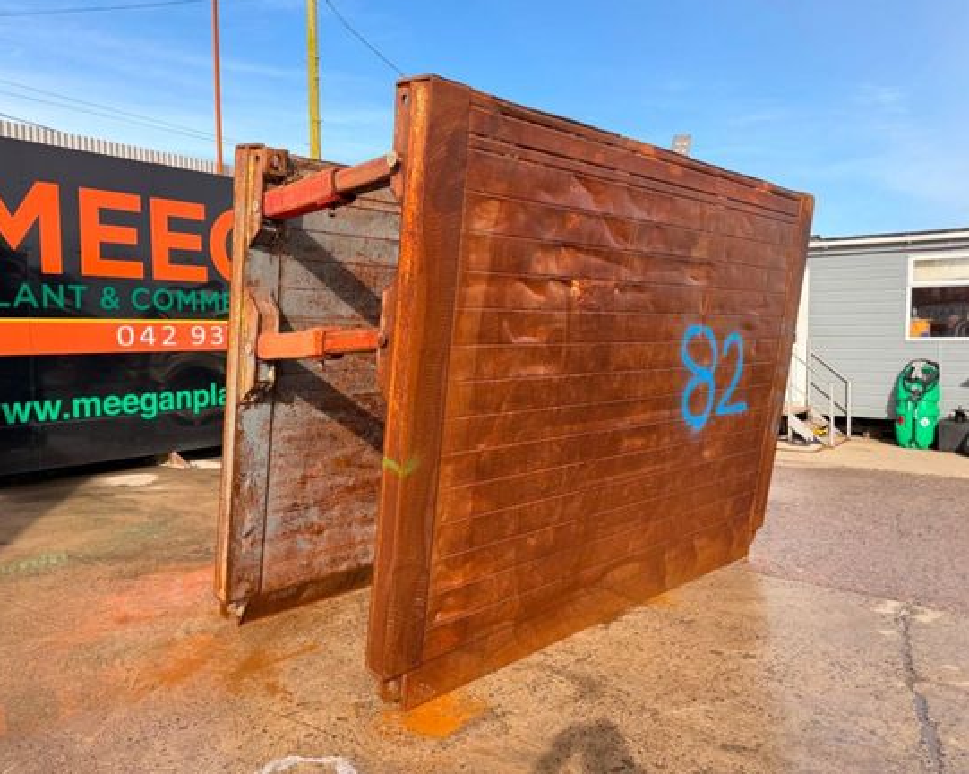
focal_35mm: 26
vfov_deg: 54.9
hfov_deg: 65.9
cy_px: 374
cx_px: 433
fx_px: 745
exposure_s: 1/1901
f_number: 1.78
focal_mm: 6.76
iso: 100
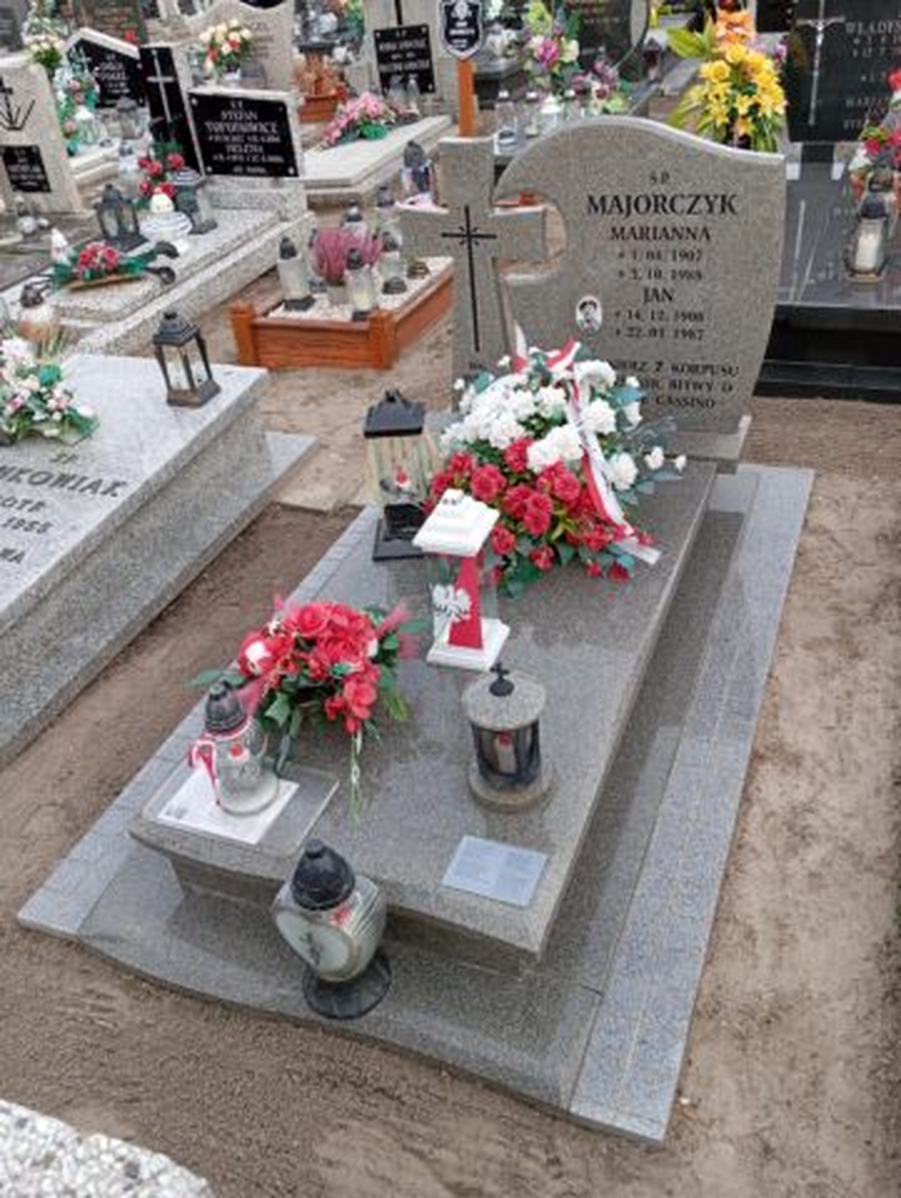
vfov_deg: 63.4
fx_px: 970
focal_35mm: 28
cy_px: 599
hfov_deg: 49.8
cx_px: 450
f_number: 1.8
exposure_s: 1/136
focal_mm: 4.25
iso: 50
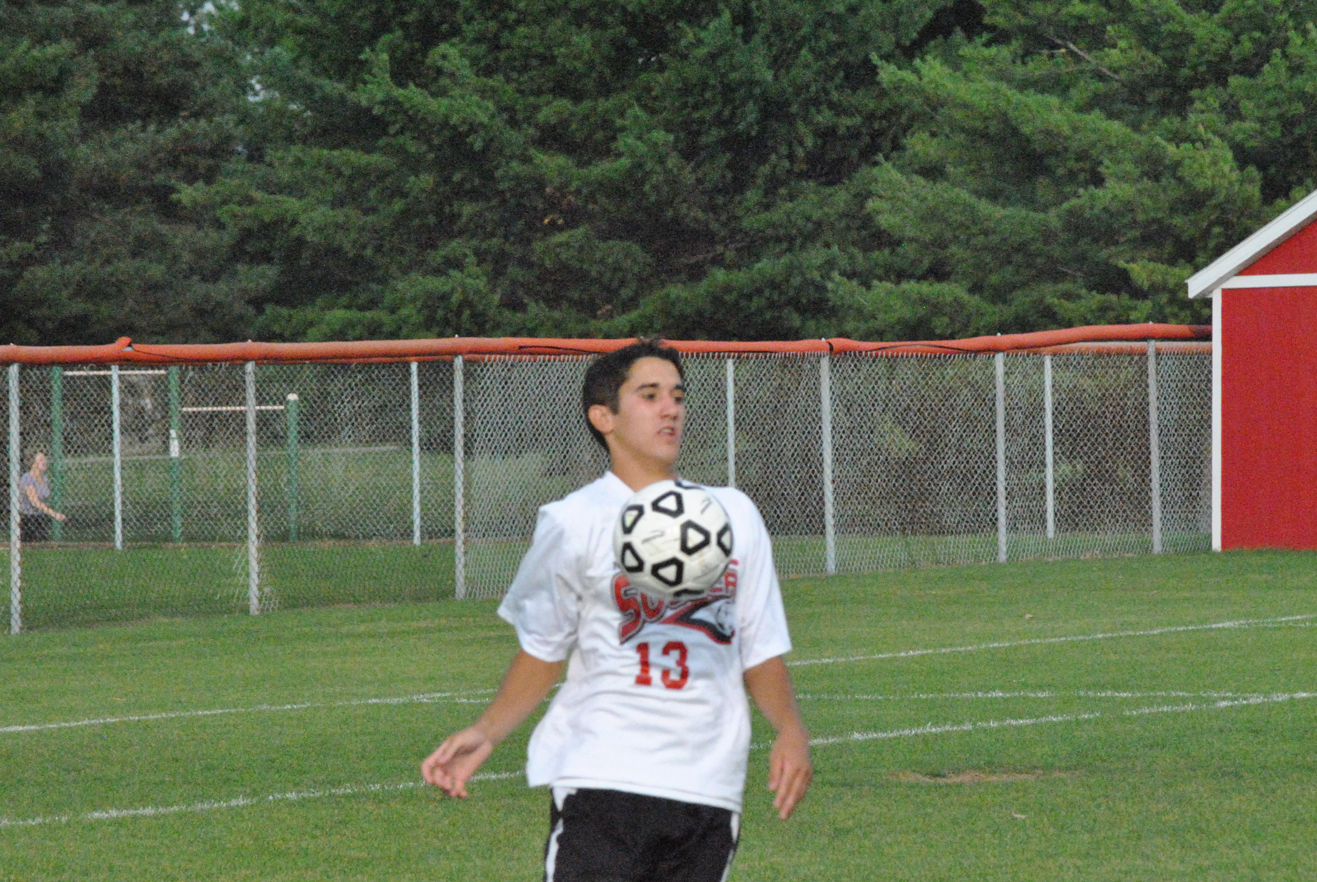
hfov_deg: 7.4
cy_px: 542
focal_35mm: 277
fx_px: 10145
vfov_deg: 5.0
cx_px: 691
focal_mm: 150
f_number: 10
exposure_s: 1/2500
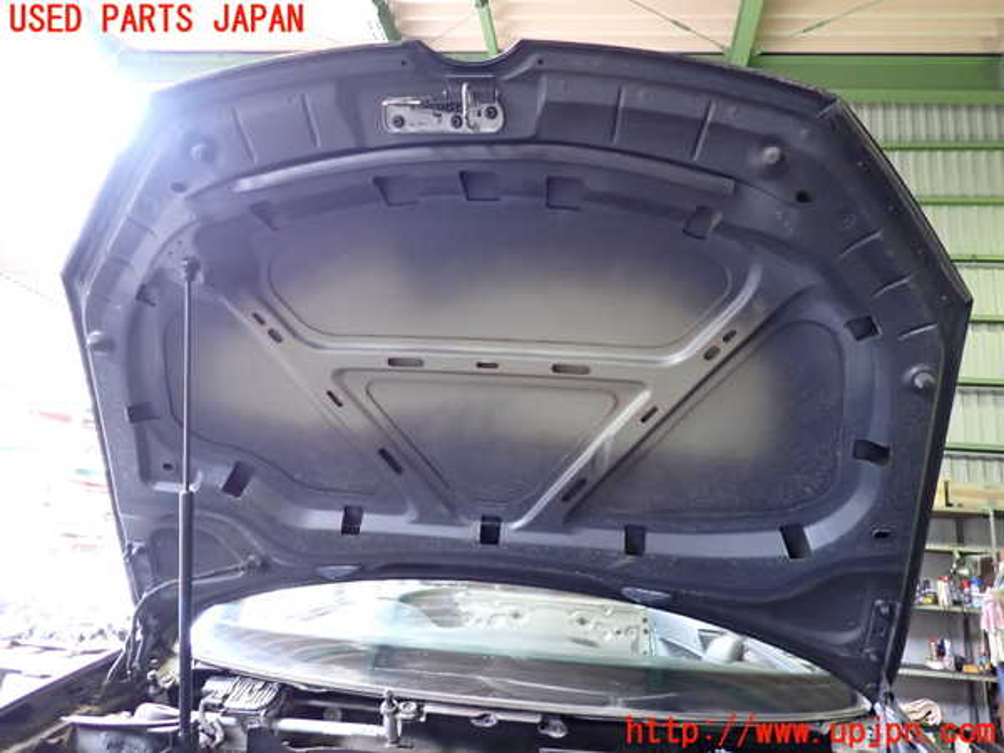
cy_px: 376
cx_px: 502
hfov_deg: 69.4
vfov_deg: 54.9
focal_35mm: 25
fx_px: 725
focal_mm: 4.5
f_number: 2
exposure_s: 1/30
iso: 400
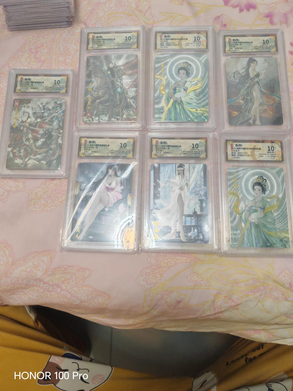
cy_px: 196
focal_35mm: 27
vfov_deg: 65.3
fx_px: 305
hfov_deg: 51.4
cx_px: 146
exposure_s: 1/100
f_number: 1.95
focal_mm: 5.52
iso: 400
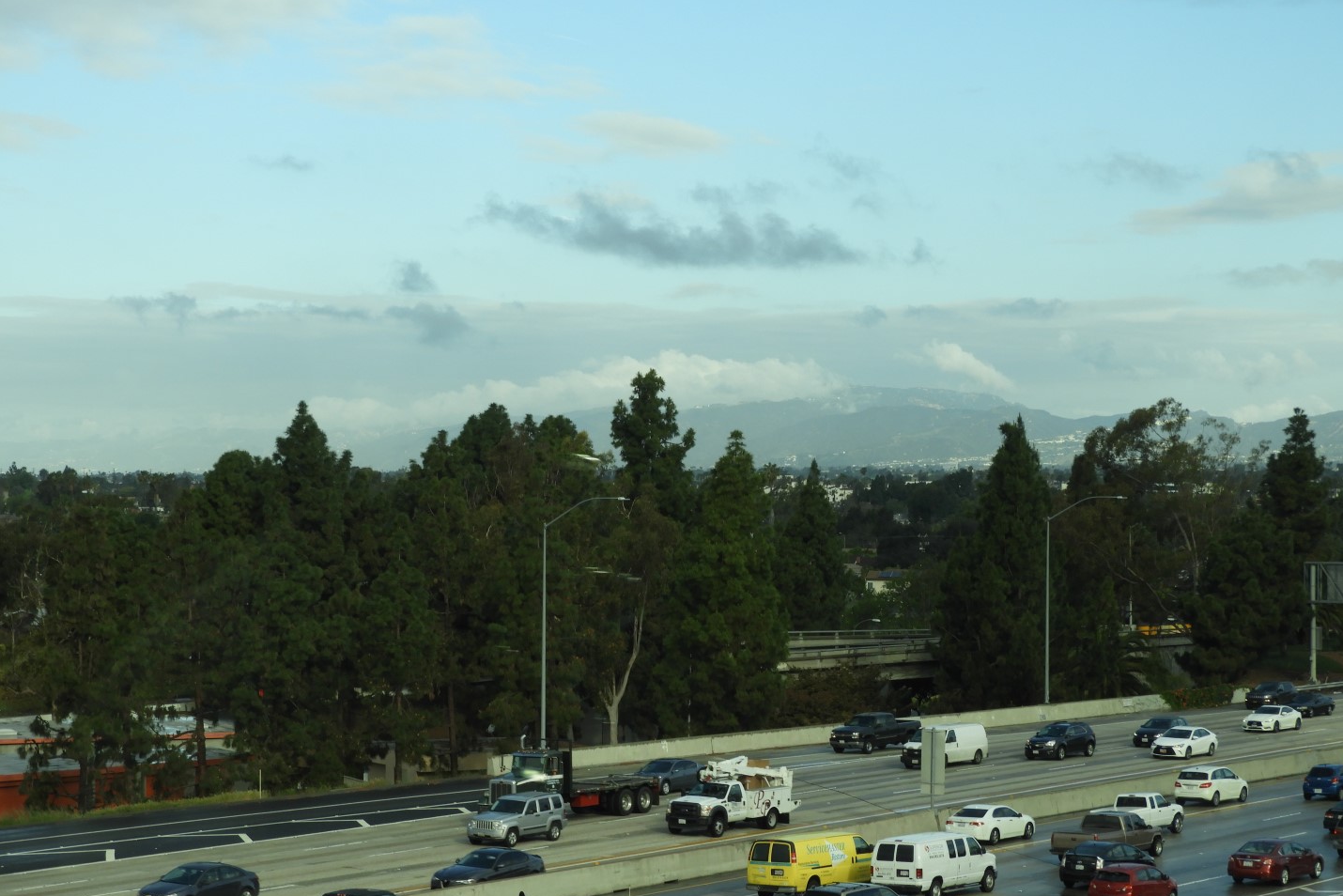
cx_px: 675
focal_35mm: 89
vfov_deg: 15.4
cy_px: 505
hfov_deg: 22.9
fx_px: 3321
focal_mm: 15.2
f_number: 4.5
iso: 100
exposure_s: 1/400
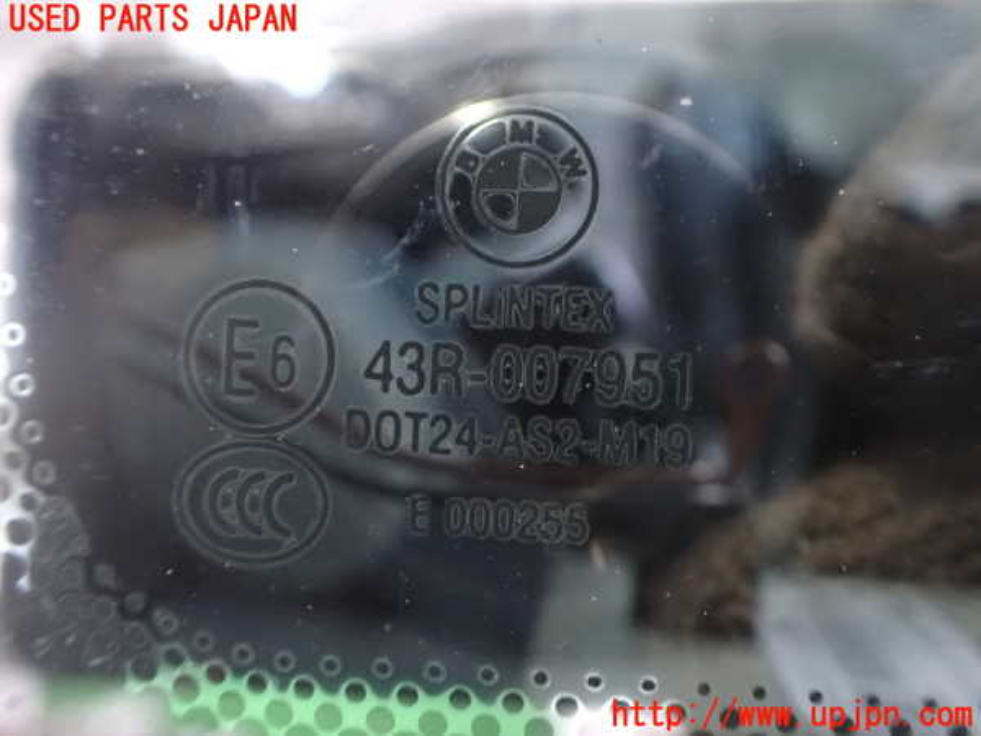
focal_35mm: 30
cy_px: 368
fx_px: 850
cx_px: 490
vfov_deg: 46.8
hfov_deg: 60.0
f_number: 2.3
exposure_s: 1/15
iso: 1600
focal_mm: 5.4
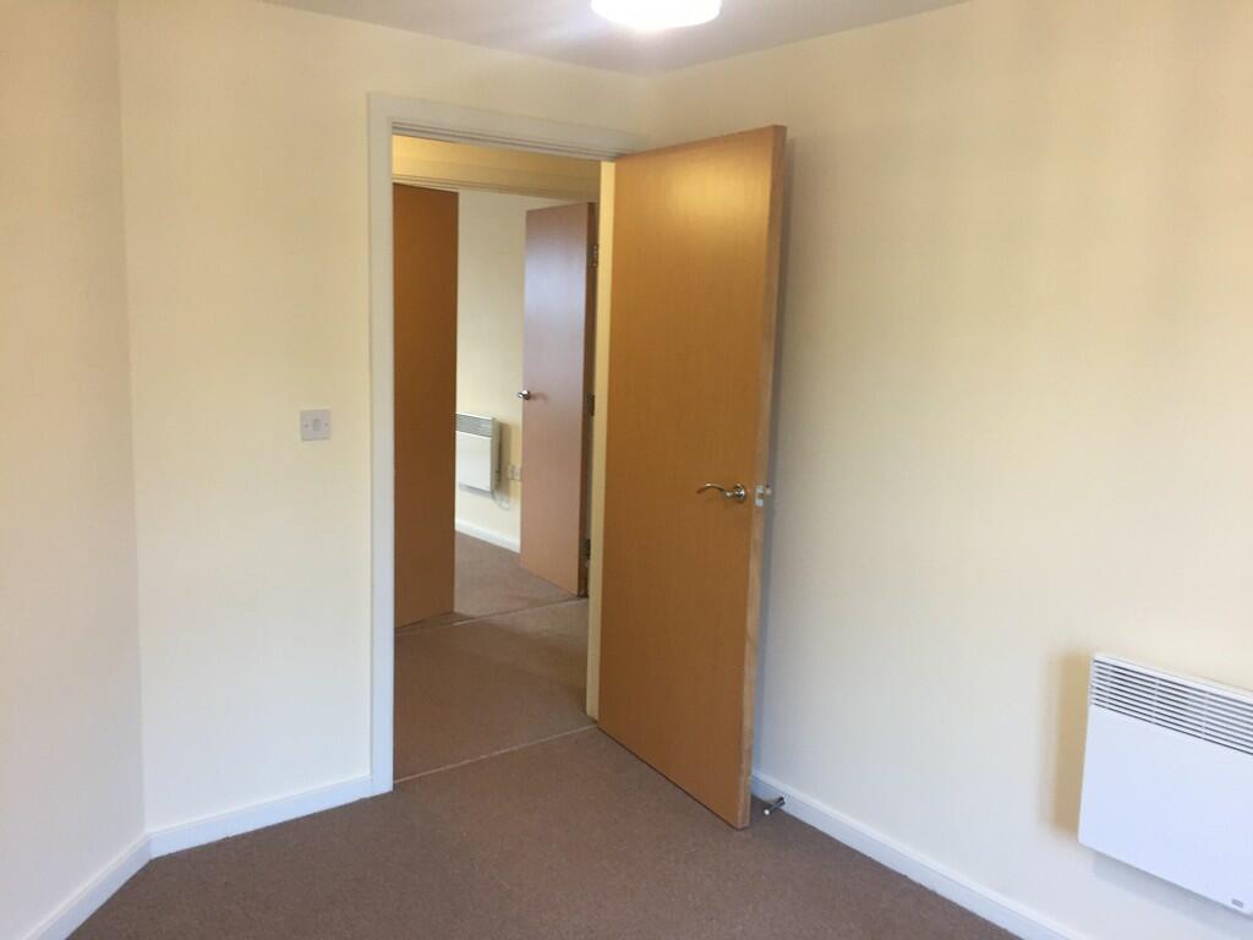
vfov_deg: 48.2
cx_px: 626
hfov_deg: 61.7
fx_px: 1050
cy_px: 470
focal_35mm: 29
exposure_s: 1/33
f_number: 2.2
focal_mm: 4.15
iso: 160
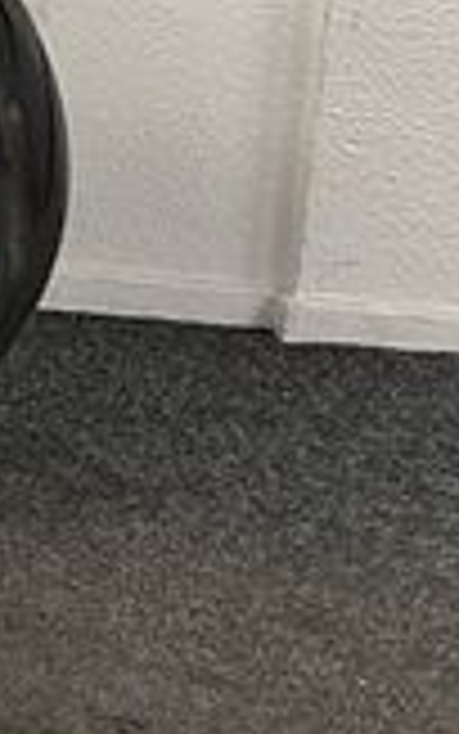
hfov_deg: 9.7
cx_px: -864
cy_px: -189
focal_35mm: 108
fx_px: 2160
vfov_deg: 18.1
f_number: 1.6
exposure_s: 1/50
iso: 80
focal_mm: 5.1
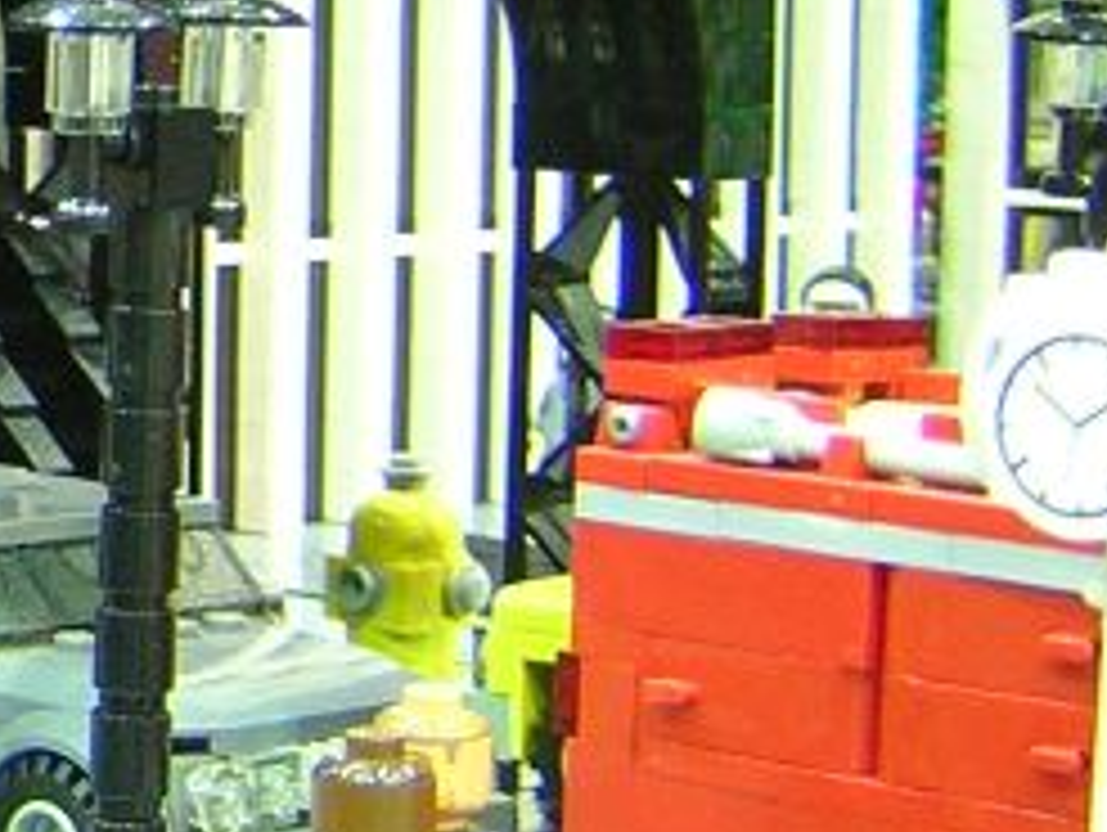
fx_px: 3745
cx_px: -518
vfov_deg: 12.5
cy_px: -22
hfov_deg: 15.6
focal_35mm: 117
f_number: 2.6
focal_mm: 4.7
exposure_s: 1/3.3
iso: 317
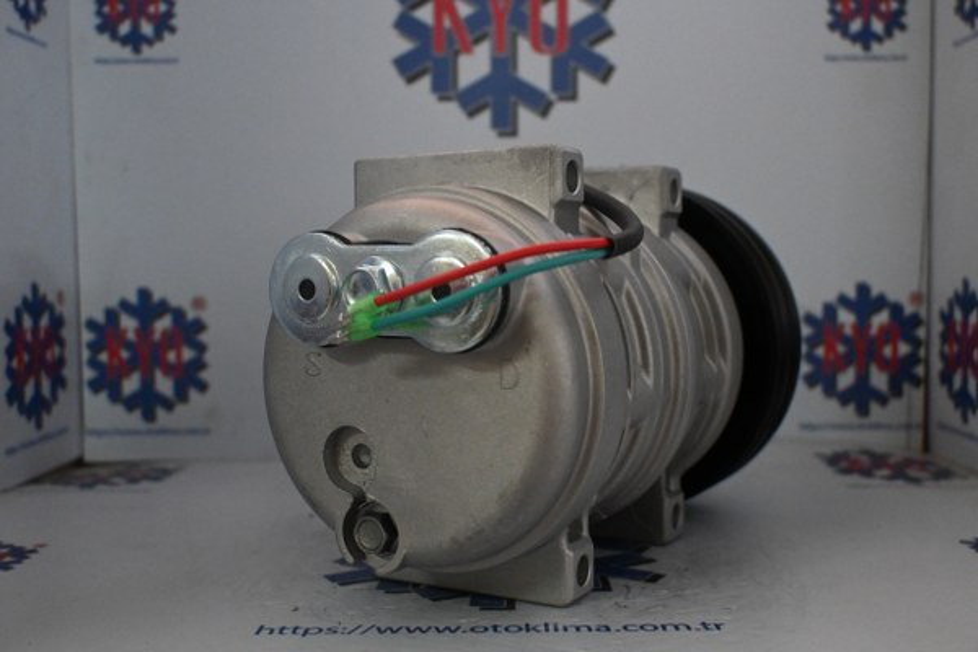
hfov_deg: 51.3
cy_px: 326
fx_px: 1019
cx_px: 489
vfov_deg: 35.5
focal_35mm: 38
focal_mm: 25
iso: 4000
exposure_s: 1/60
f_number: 4.2
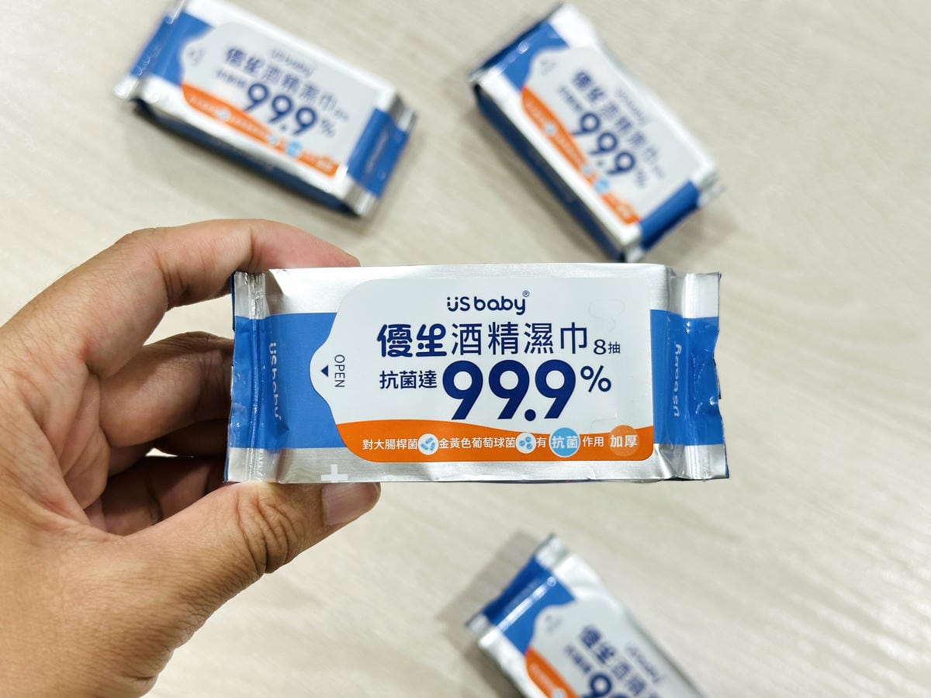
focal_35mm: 48
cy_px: 349
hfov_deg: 39.7
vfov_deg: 30.3
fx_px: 1291
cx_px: 466
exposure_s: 1/60
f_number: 1.78
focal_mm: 6.86
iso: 80
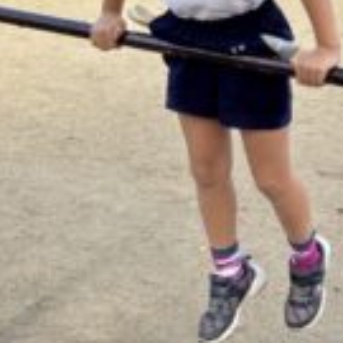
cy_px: 86
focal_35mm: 116
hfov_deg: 15.0
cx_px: 201
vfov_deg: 15.0
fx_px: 1300
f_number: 1.78
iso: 64
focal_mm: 6.76
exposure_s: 1/1923
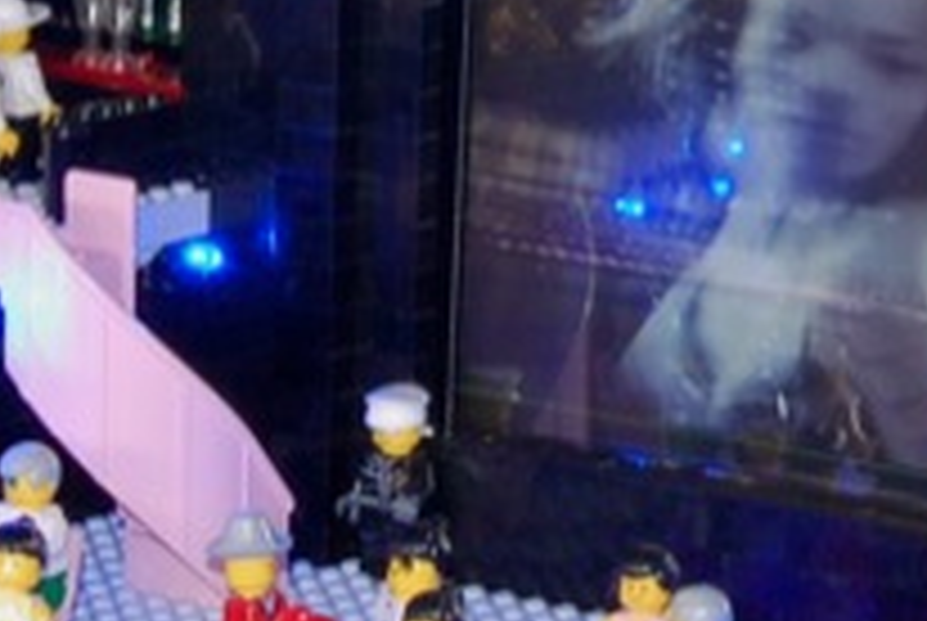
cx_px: 706
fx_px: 5776
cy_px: 124
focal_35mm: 224
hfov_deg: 9.2
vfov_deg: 6.1
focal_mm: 30
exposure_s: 1/1.3
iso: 400
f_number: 11
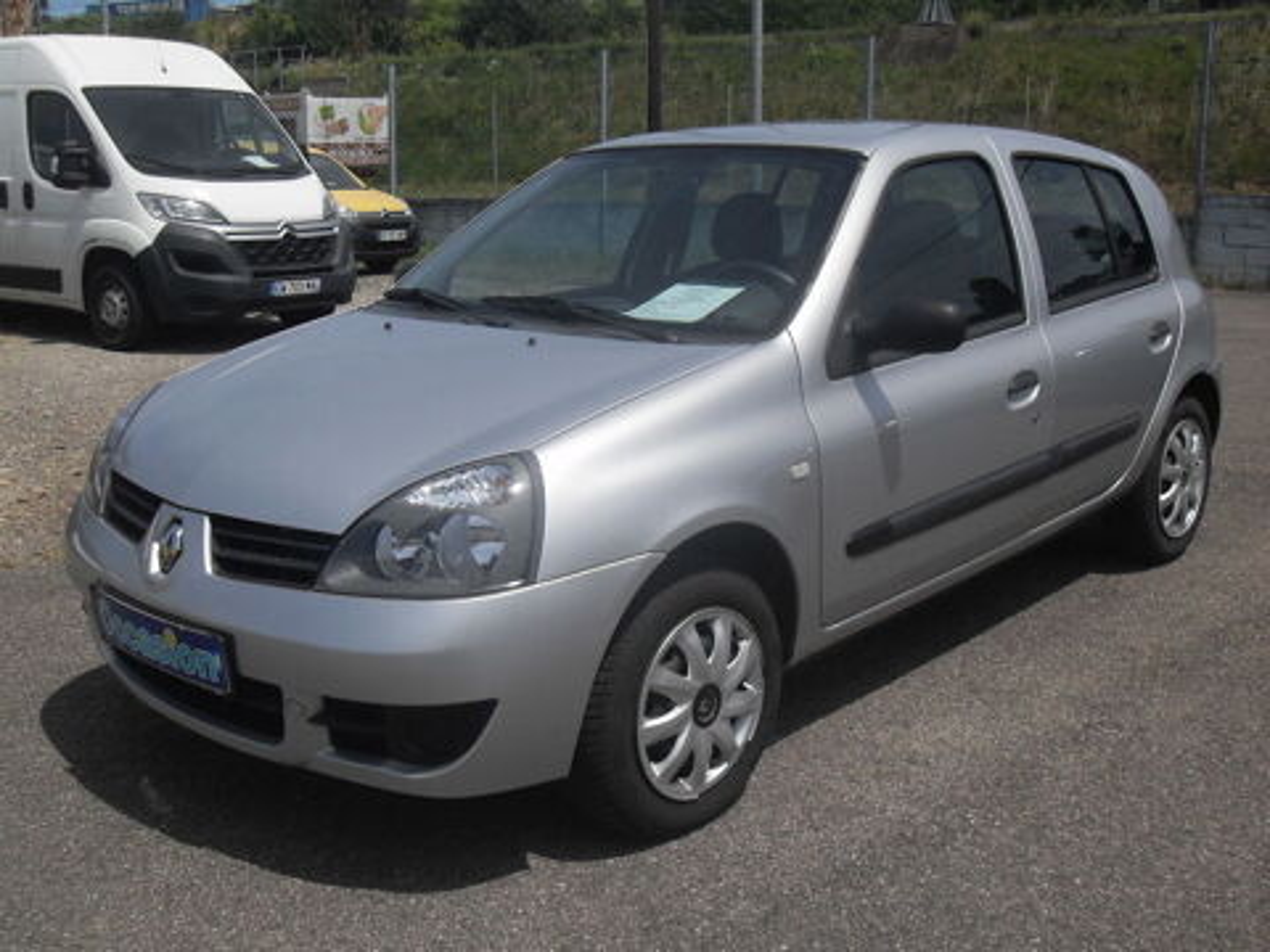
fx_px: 1357
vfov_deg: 38.7
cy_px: 476
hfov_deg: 50.1
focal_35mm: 37
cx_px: 635
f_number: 8.9
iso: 80
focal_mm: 6.3
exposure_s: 1/250
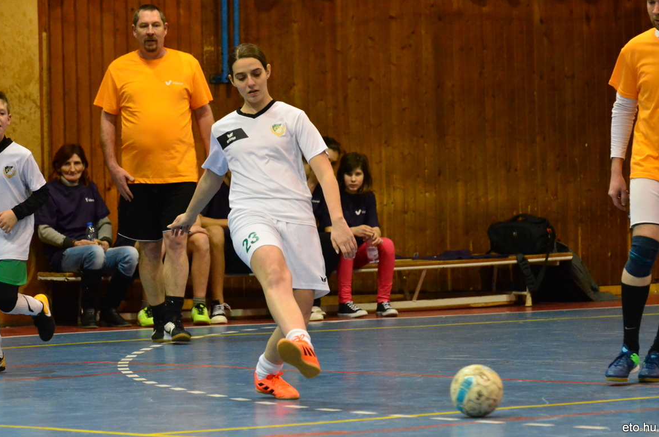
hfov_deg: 8.6
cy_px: 223
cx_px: 333
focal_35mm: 240
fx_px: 4376
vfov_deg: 5.7
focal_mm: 155
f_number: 5
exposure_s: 1/640
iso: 6400
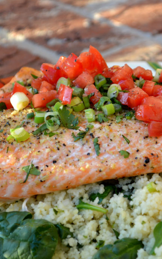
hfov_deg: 8.9
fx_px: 1037
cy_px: 134
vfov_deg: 14.2
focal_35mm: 147
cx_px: 142
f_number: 5.6
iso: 280
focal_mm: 55
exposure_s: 1/125
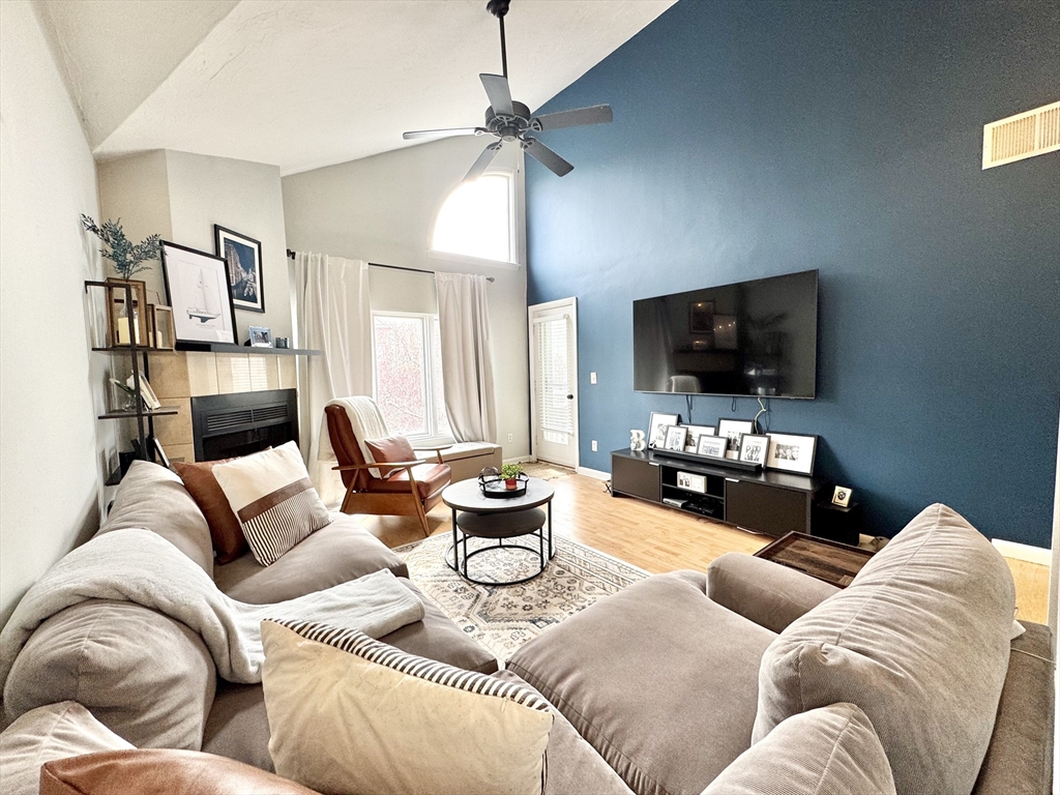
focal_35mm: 14
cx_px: 530
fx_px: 429
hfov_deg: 102.1
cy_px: 398
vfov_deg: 85.7
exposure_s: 1/120
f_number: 2.2
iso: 100
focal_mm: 2.22
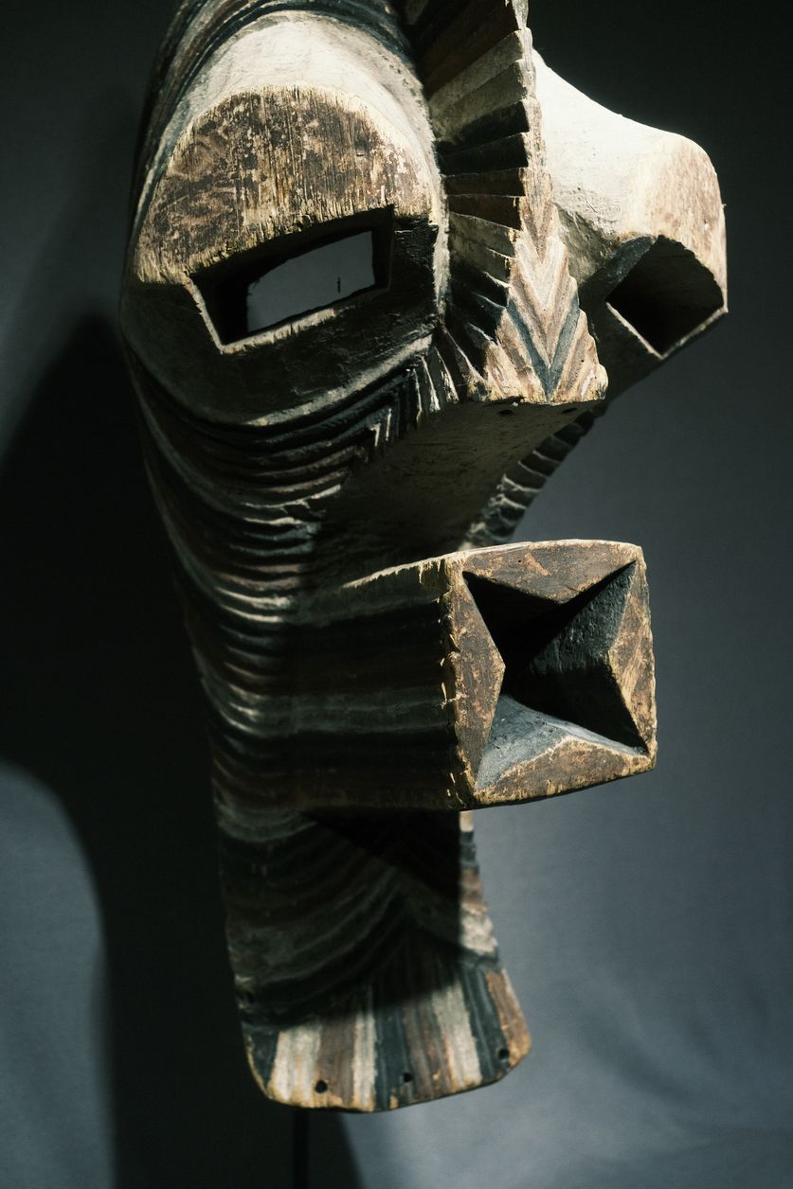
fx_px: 1355
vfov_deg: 47.4
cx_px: 396
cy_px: 594
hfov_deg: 32.6
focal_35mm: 41
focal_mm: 27
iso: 1250
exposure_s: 1/100
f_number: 5
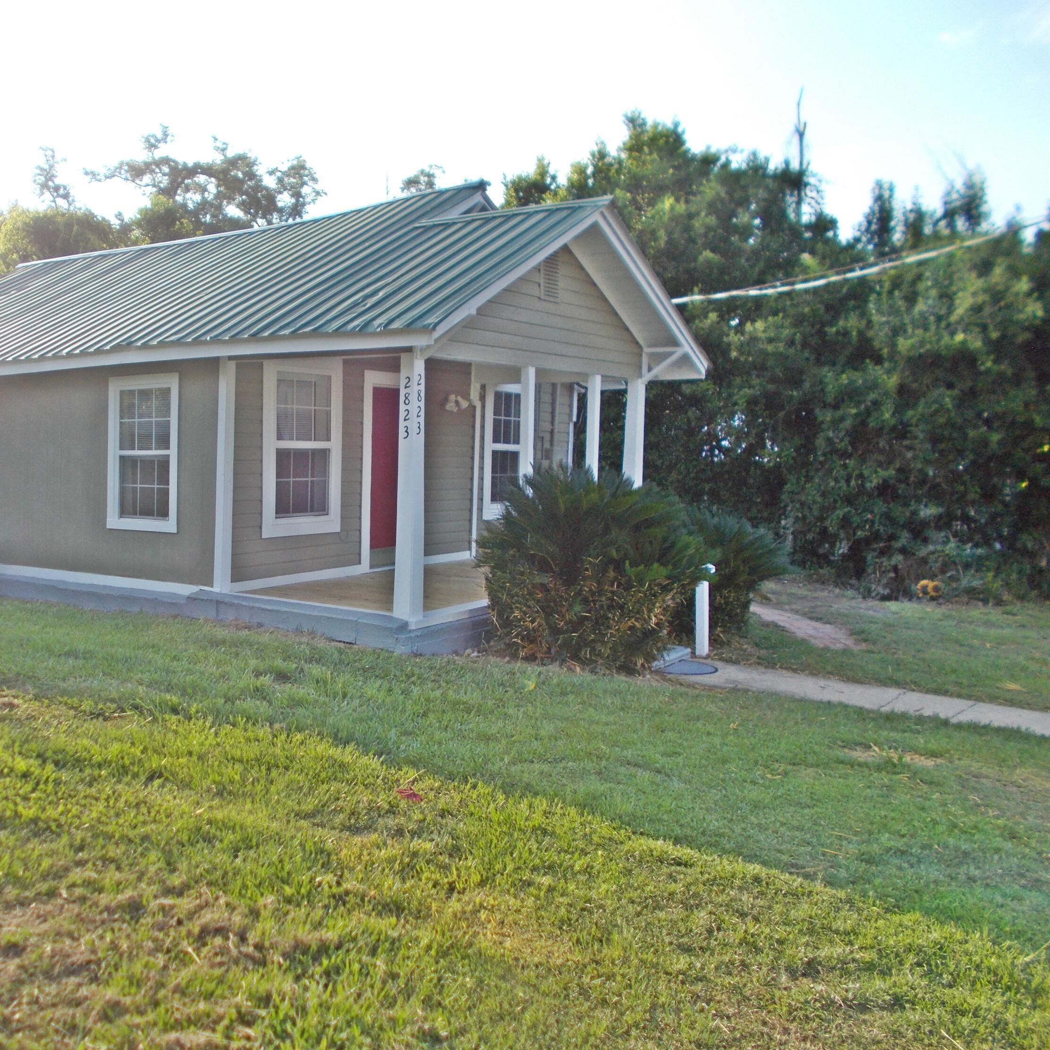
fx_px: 1064
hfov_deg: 51.6
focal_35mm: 31
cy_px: 525
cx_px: 353
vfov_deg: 52.5
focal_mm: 4.6
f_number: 3.2
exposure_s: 1/400
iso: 80
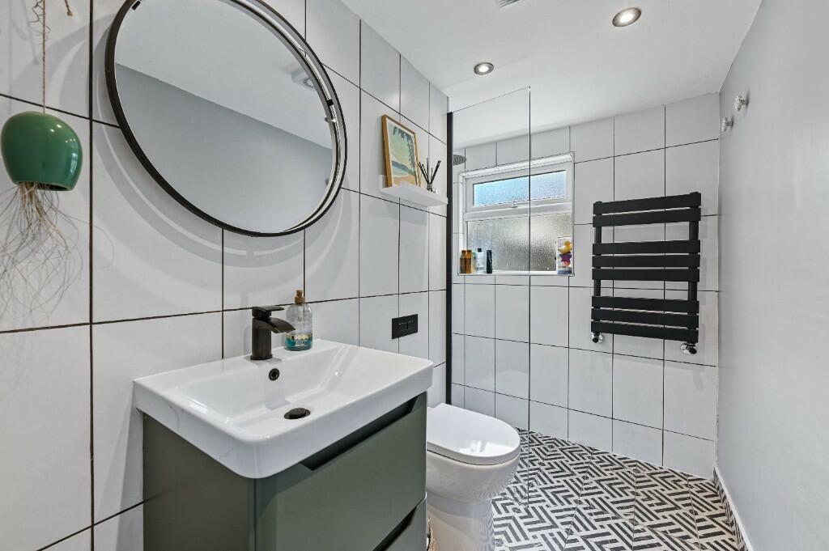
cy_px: 276
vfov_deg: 81.1
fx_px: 322
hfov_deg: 104.3
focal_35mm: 14
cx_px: 414
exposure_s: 1/4
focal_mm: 14
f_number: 8
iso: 400
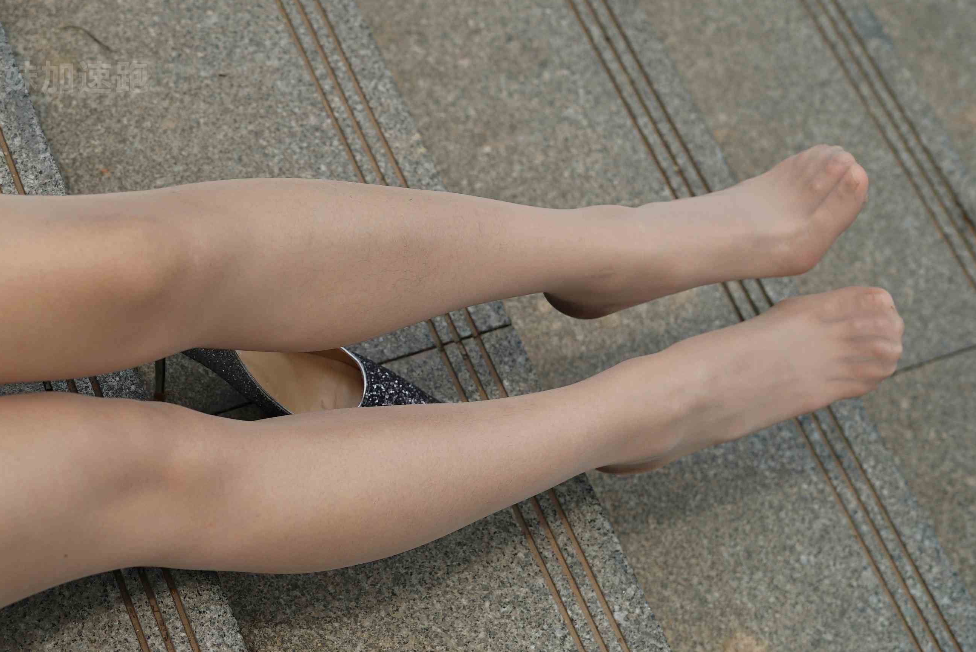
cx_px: 250
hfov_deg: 24.5
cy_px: 405
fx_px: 2224
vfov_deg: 16.7
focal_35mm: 82
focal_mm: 50
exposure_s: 1/1600
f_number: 4
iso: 80
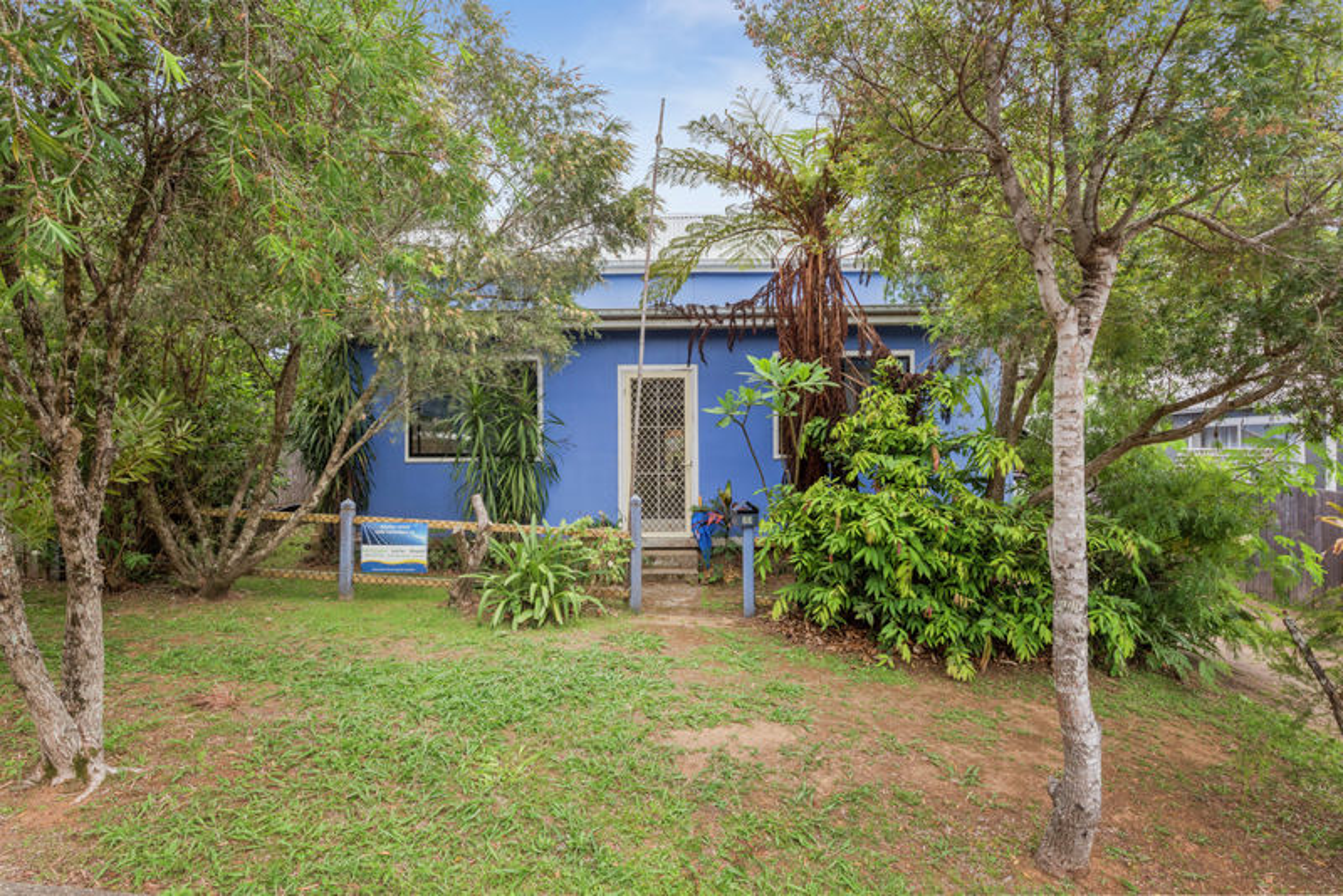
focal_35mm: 19
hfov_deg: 86.9
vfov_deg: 64.6
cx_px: 672
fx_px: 709
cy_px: 448
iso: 200
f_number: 9
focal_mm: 19
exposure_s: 1/40
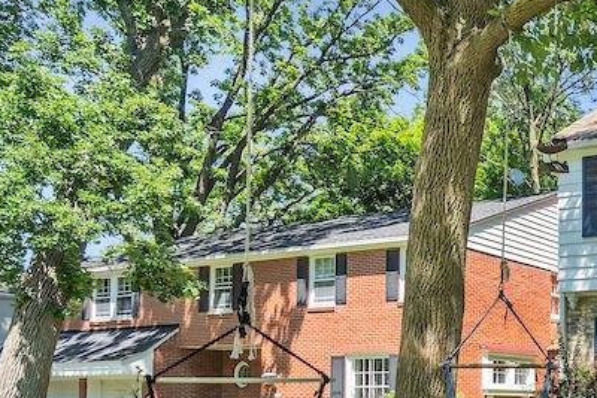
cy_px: 386
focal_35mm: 42
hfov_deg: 32.8
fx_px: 697
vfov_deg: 30.0
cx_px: 798
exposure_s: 1/40
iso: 100
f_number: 9
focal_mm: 14
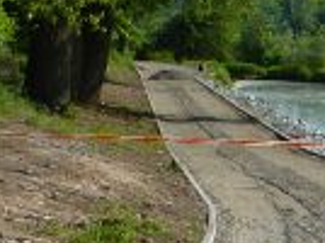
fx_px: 2240
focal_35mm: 239
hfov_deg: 8.0
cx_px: 601
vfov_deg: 6.2
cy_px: 148
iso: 80
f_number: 4.5
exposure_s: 1/400
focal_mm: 6.5
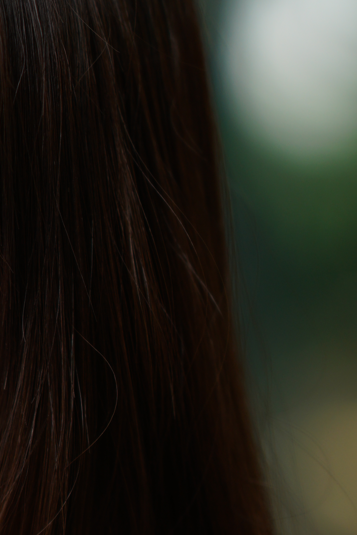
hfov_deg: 5.1
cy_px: 550
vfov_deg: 7.6
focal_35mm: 268
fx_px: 3985
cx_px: -194
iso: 200
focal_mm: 85
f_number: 1.4
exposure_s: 1/3200
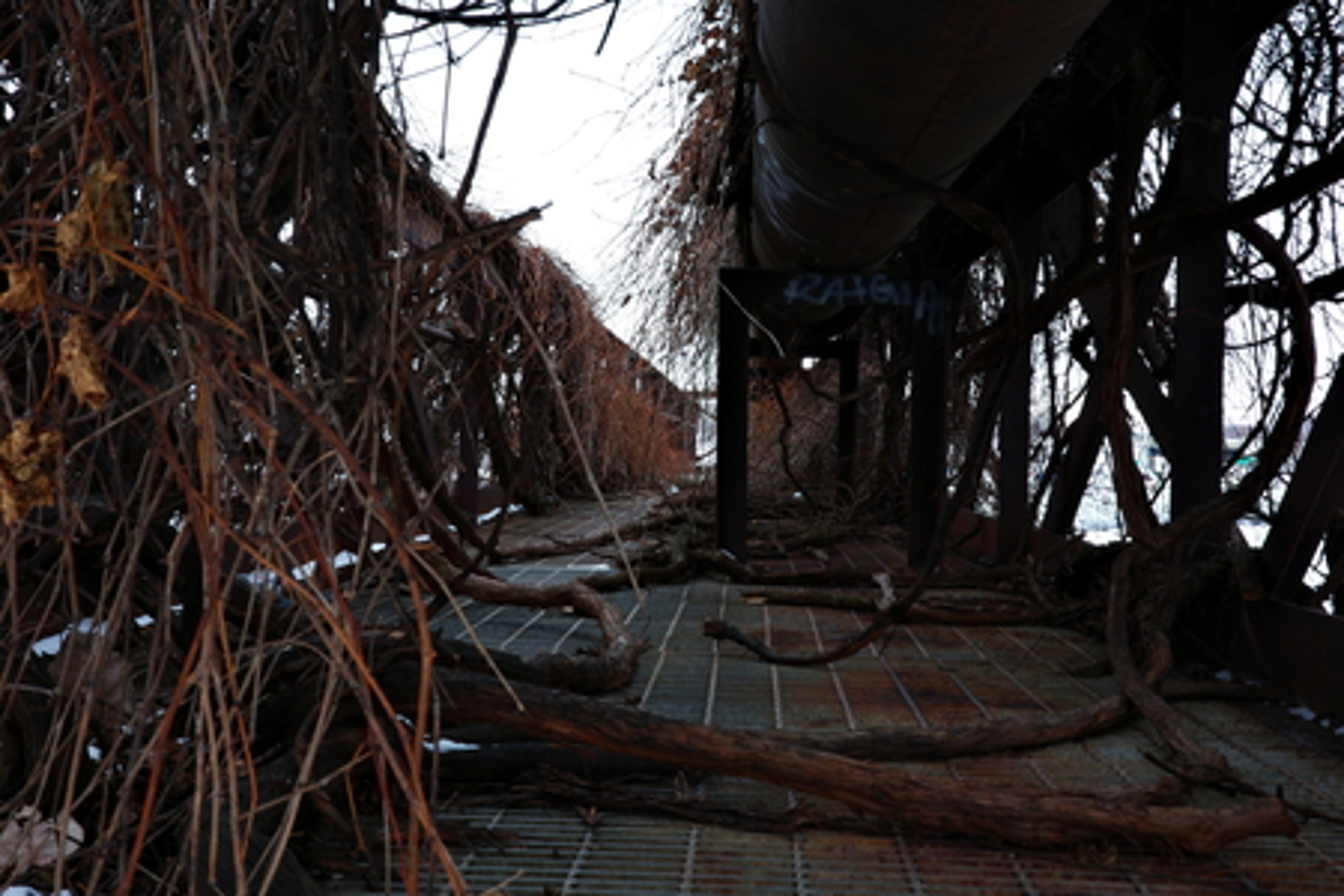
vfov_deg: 33.4
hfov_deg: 48.5
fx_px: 1493
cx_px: 672
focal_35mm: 40
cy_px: 448
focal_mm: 26
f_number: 16
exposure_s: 1/10
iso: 100
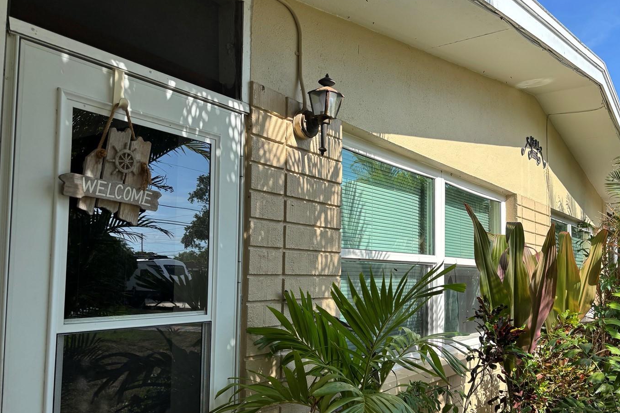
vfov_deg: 40.9
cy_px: 246
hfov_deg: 58.4
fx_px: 551
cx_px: 359
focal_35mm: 32
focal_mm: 5.96
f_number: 1.6
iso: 50
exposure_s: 1/1205
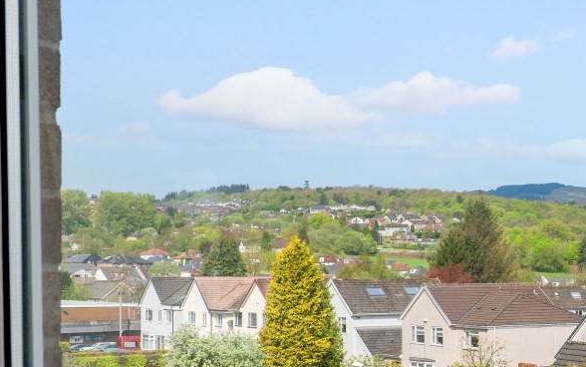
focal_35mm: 87
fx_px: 1390
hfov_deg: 22.3
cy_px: 291
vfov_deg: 14.9
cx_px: 668
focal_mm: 29
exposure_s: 1/1000
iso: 400
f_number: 8
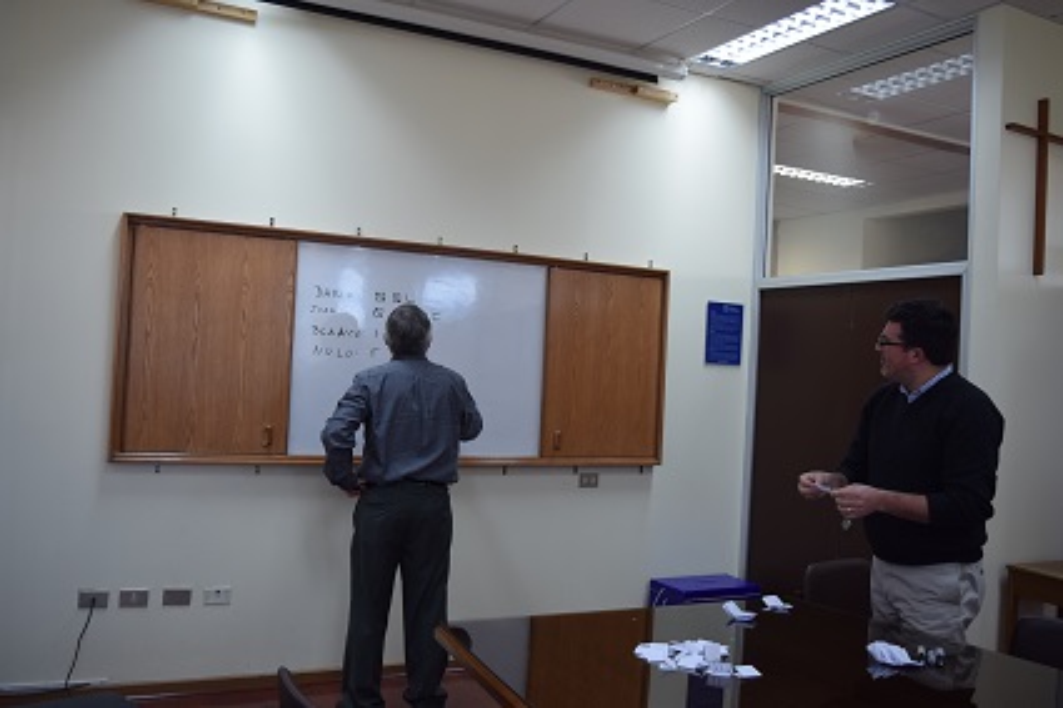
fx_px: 974
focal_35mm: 33
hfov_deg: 57.2
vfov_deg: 39.9
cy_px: 354
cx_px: 532
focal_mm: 22
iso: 400
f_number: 4.5
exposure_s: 1/80
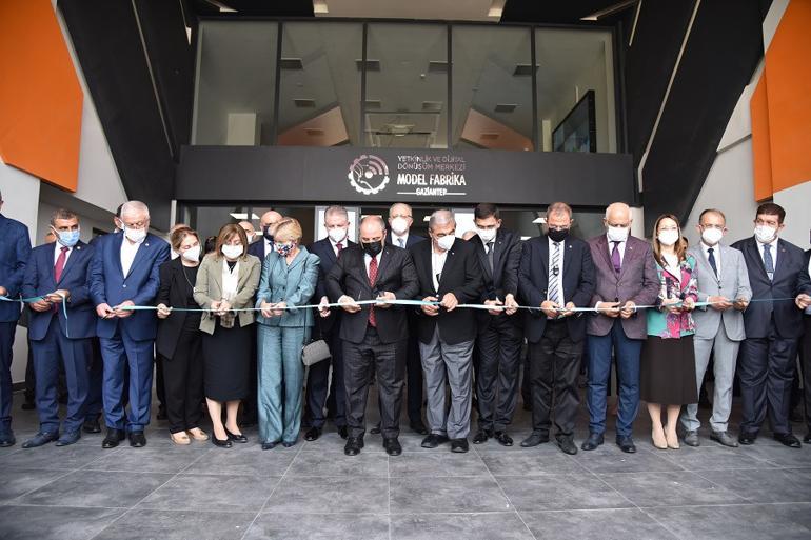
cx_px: 406
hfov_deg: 73.8
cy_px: 270
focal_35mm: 24
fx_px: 541
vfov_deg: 53.1
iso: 1250
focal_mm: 24
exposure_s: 1/640
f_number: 4
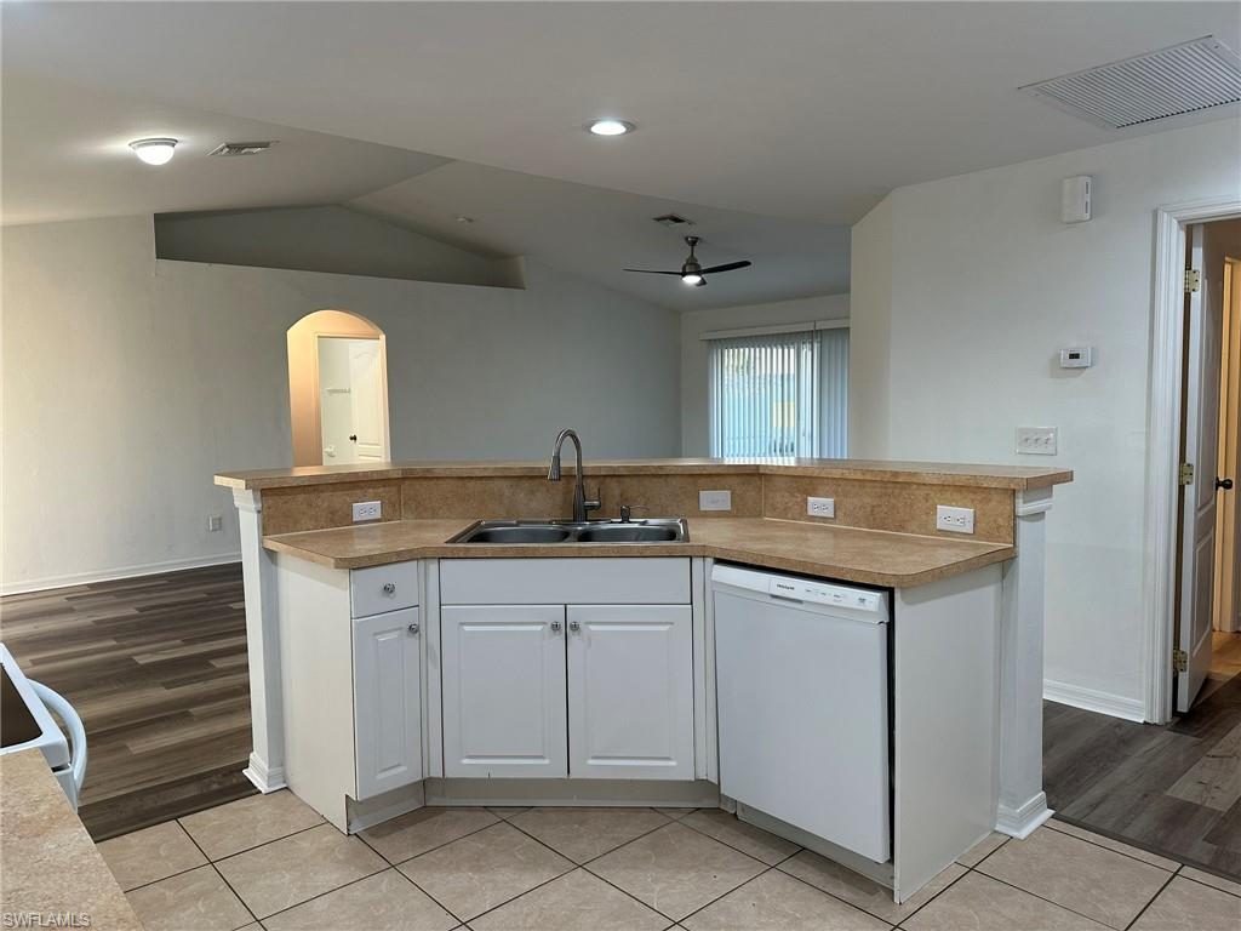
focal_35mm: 24
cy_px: 466
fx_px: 860
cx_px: 620
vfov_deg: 56.8
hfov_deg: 71.6
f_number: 1.78
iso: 160
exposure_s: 1/120
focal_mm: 6.86
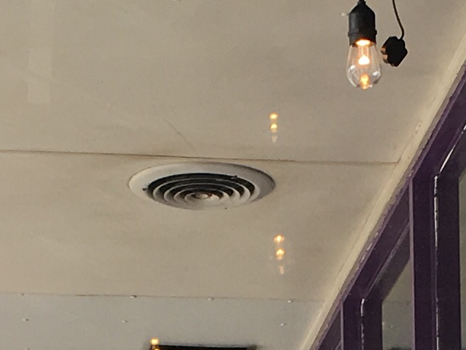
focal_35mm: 182
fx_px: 2451
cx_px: 283
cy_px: 725
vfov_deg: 7.8
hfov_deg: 10.9
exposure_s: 1/120
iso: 25
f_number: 2.2
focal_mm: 4.15
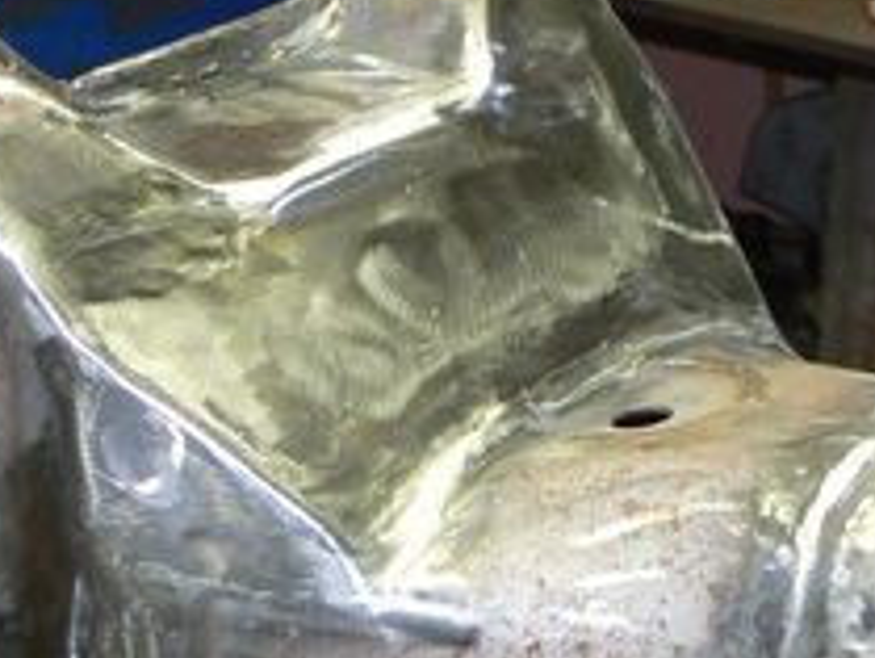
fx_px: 2782
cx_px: 339
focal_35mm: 110
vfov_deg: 13.4
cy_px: 469
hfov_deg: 17.9
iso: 100
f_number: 2.8
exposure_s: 1/30
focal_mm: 6
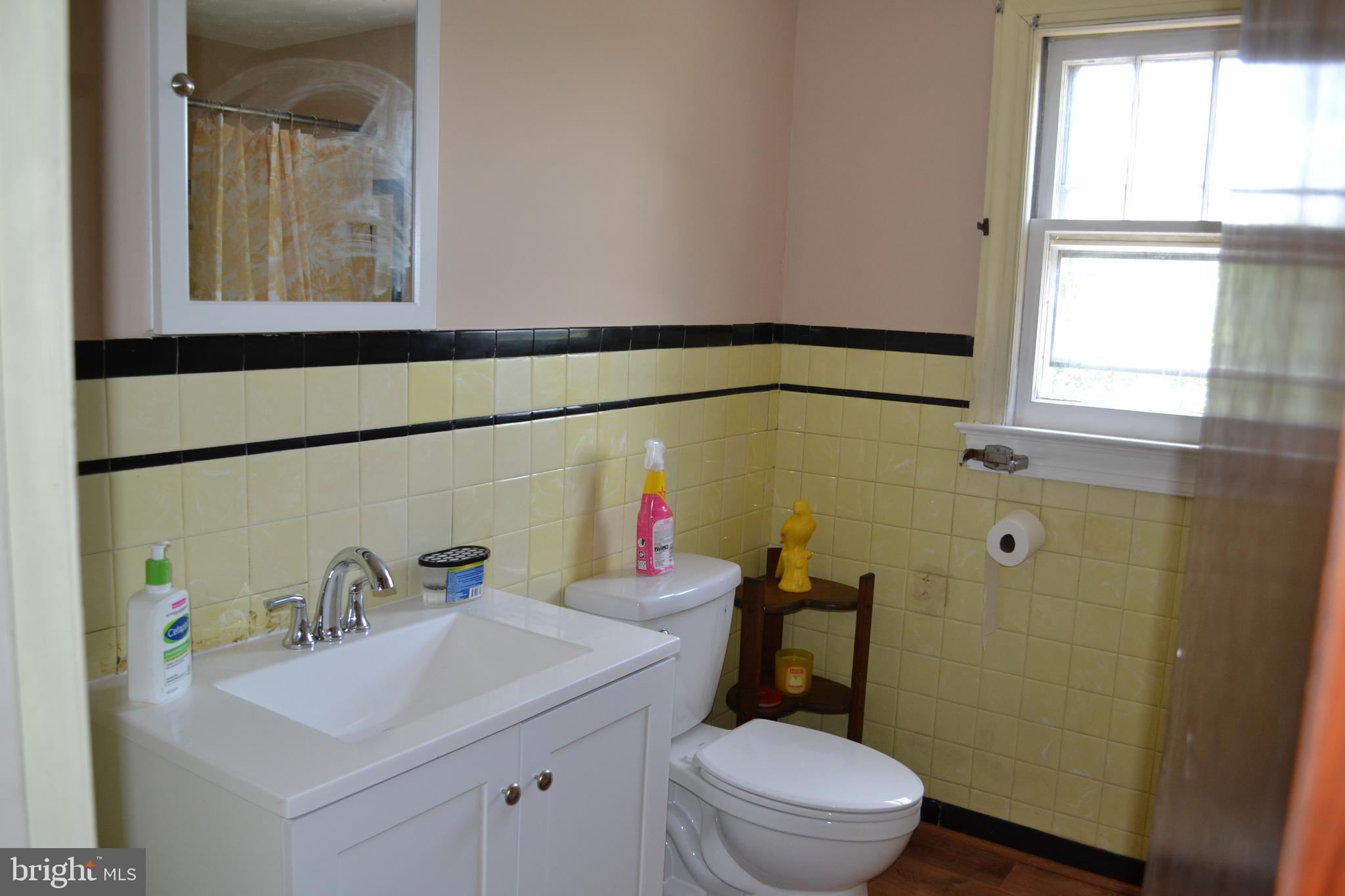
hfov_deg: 67.4
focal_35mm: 27
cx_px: 672
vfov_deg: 47.9
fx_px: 1009
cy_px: 448
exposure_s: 1/80
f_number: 4
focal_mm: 18
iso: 400
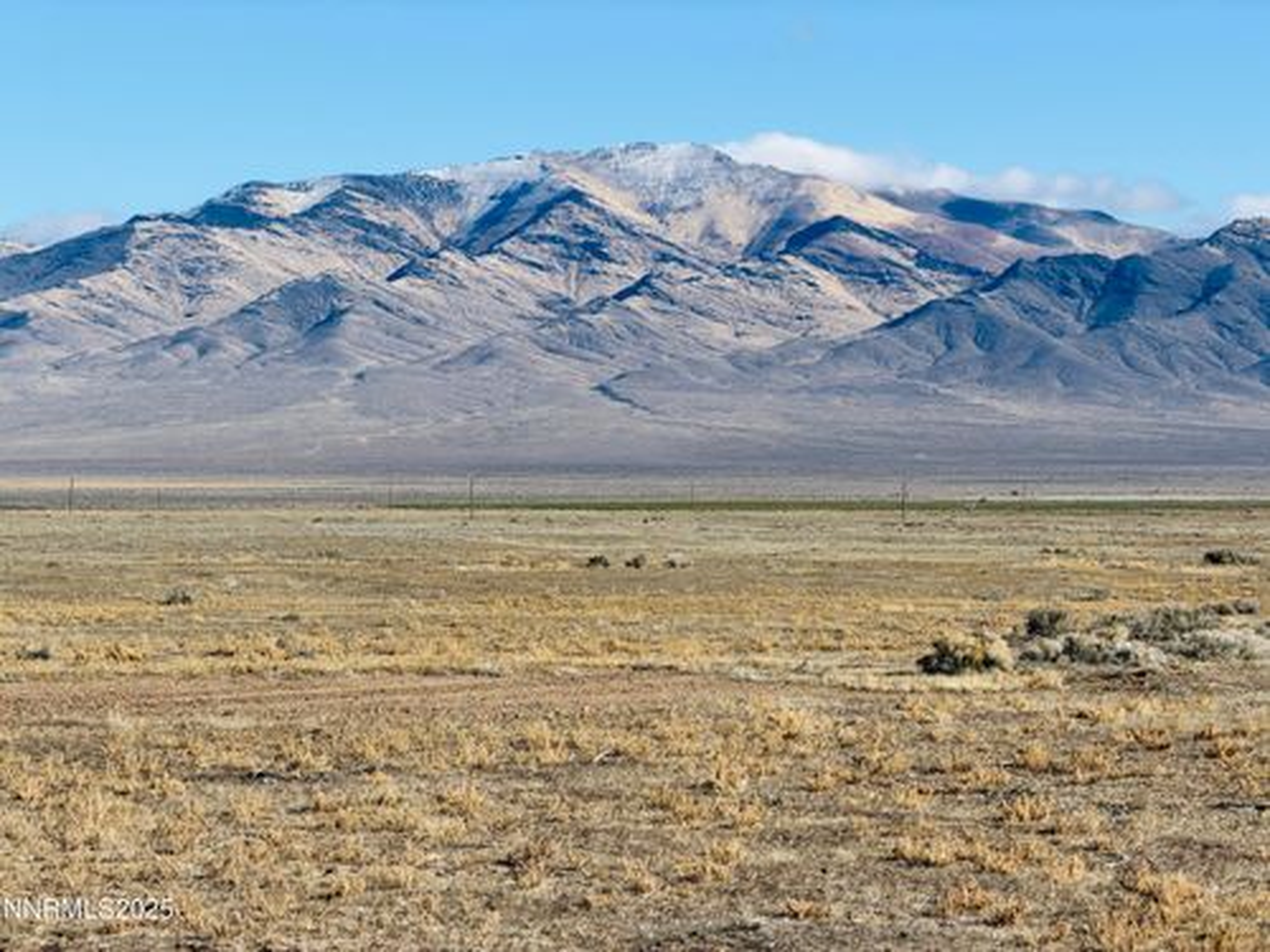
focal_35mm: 100
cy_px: 476
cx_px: 635
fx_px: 3669
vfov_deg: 14.8
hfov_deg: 19.6
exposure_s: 1/701
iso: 20
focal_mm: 16.89
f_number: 2.8
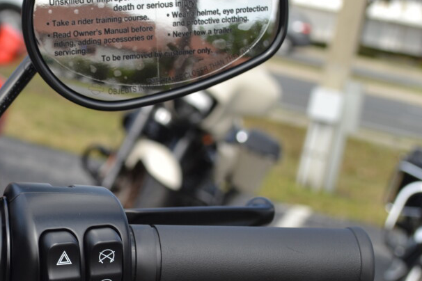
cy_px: 175
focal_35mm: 104
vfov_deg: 13.2
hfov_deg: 19.4
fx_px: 1219
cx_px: 59
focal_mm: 35
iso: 100
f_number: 7.1
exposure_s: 1/200
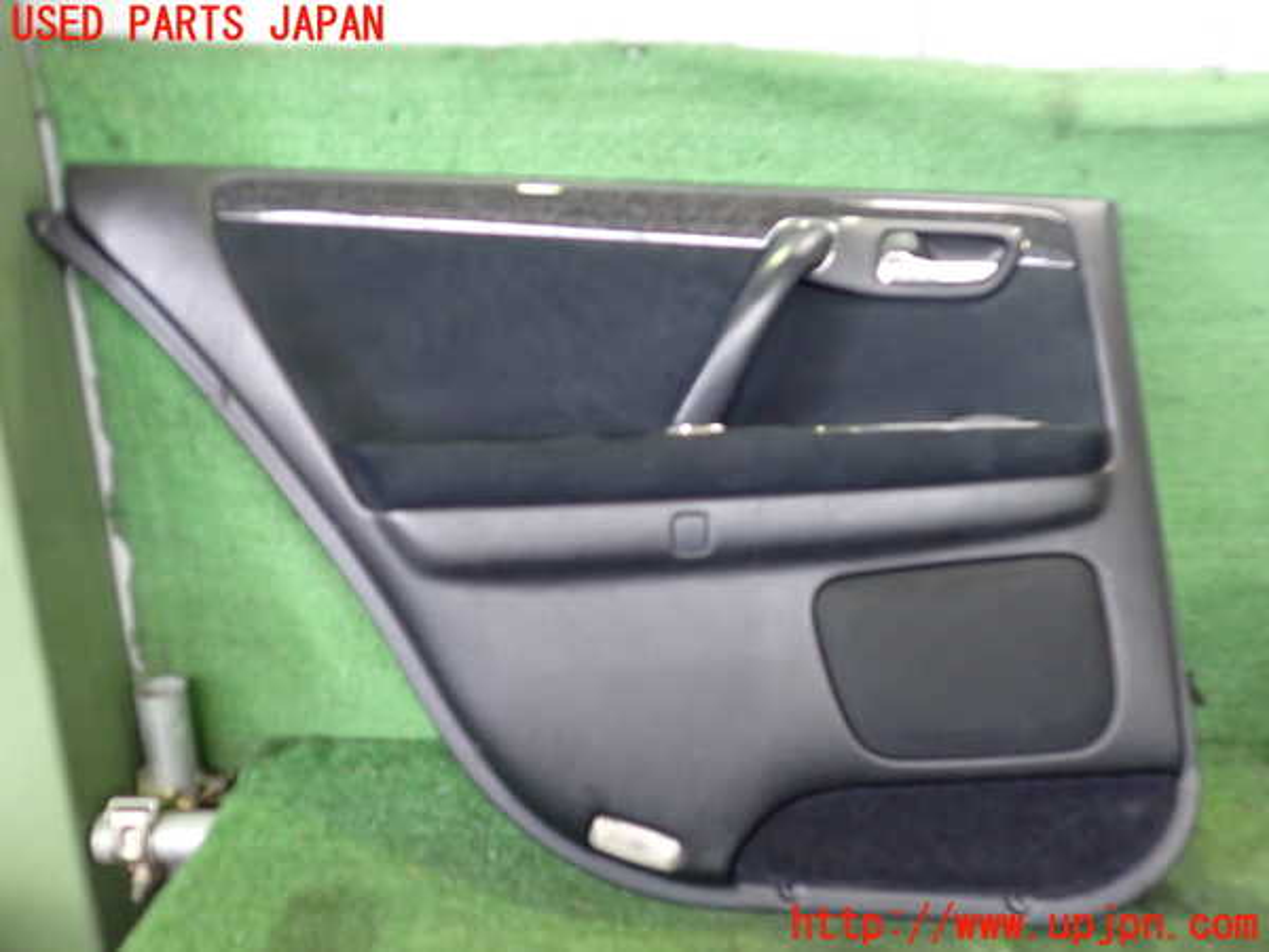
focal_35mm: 30
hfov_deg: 60.0
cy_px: 476
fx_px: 1100
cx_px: 634
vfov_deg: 46.8
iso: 640
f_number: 2.3
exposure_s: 1/30
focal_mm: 5.4
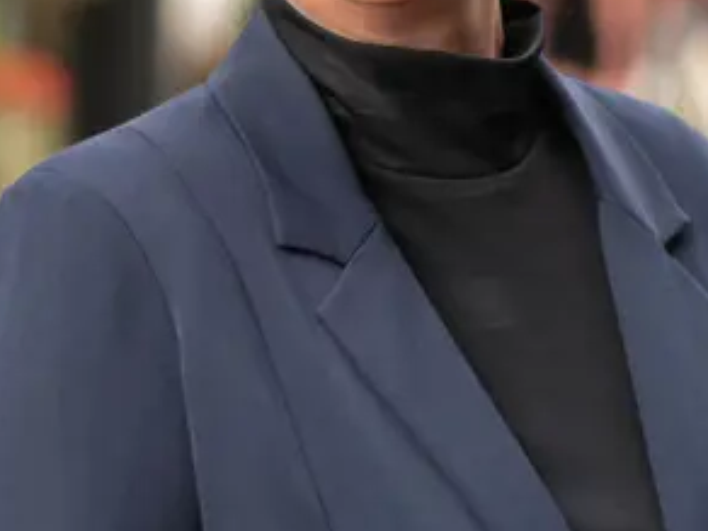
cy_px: 136
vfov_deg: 6.1
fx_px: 4991
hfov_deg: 8.1
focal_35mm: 244
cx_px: 292
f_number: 2.8
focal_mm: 85
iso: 64
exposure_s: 1/200
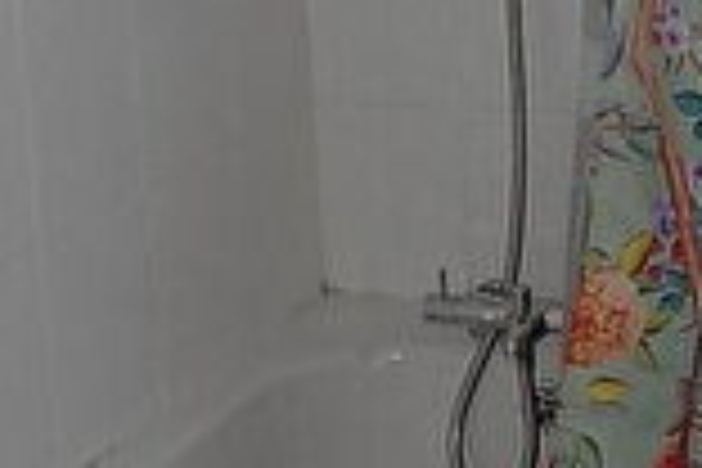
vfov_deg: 12.7
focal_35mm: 107
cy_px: 29
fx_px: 2086
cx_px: 634
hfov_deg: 18.8
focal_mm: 4
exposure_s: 1/30
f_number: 3.1
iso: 125
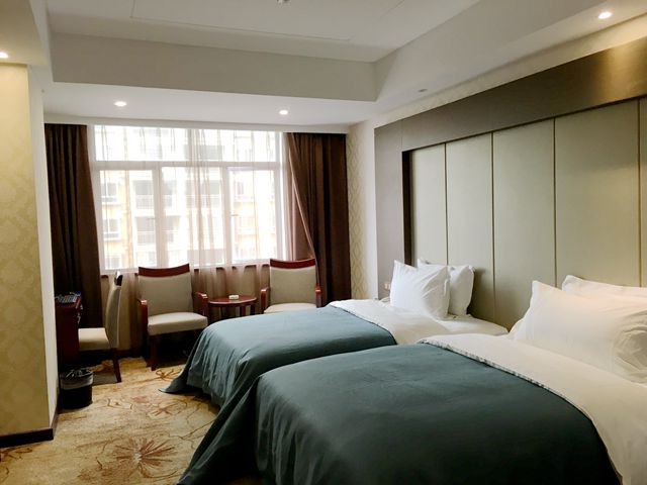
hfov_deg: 61.7
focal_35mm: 29
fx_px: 542
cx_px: 324
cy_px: 242
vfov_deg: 48.2
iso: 100
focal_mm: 4.15
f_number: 2.2
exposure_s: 1/33
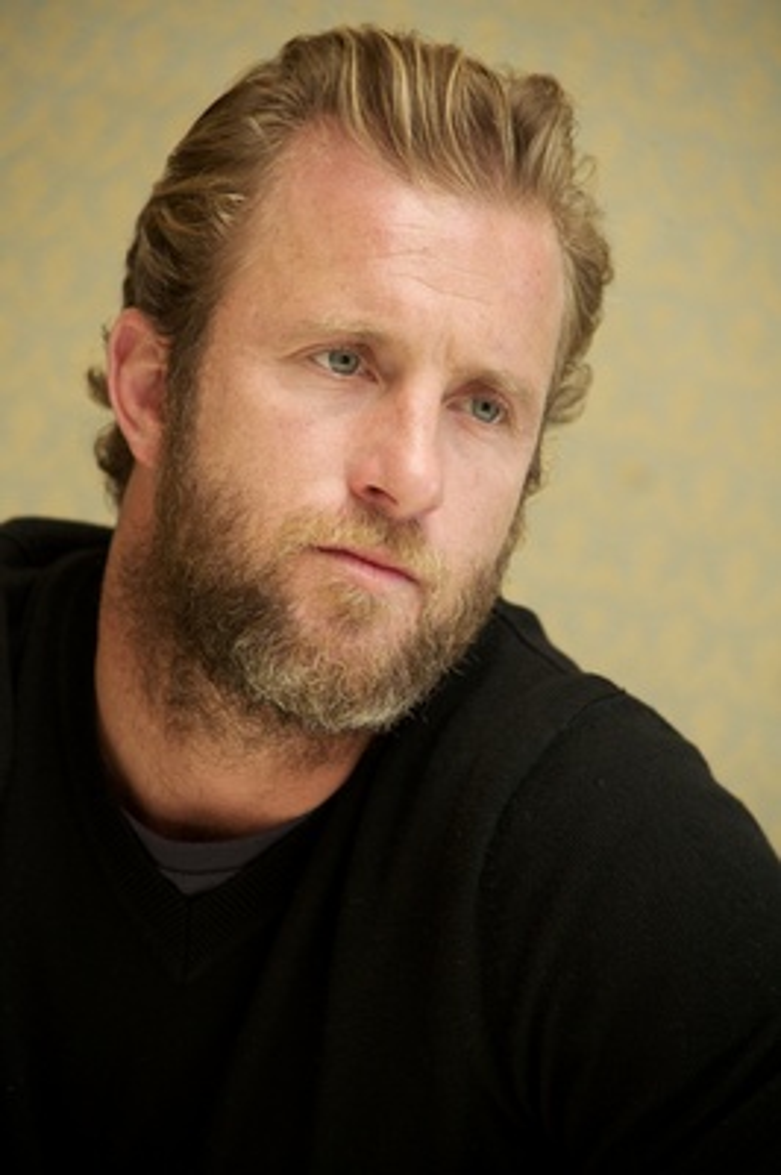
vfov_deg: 10.3
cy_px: 588
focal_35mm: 200
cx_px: 390
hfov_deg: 6.9
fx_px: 6519
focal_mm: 200
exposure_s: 1/60
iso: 640
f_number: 5.6
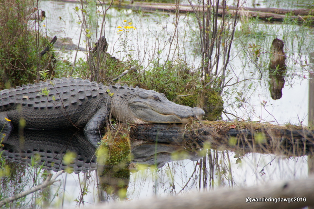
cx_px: 157
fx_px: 3269
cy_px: 104
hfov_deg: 5.5
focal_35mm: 375
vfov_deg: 3.7
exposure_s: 1/400
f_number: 6.3
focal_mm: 250
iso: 400
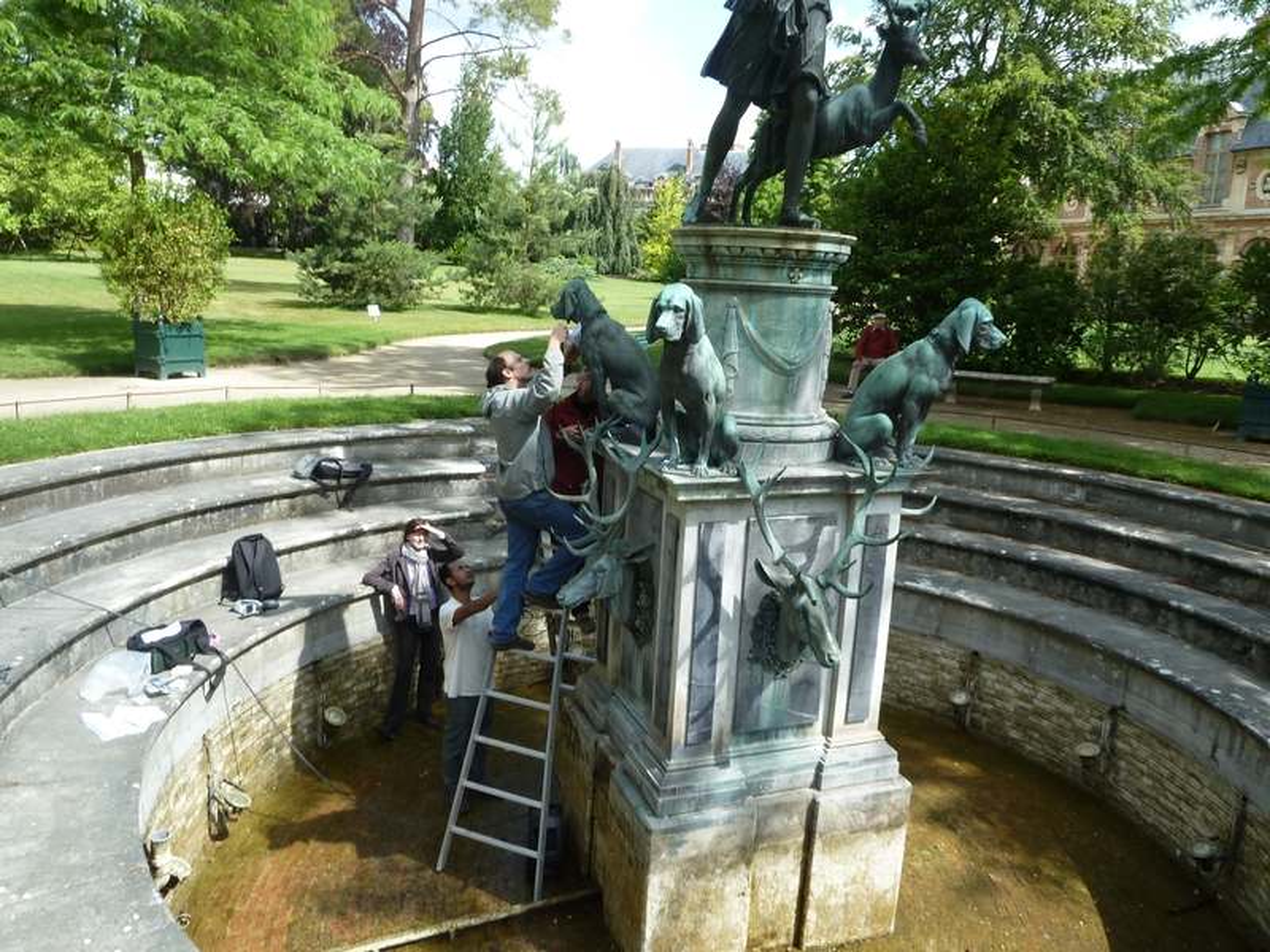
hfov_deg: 69.4
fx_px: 917
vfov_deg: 54.9
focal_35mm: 25
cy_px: 476
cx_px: 635
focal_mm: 4.1
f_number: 4
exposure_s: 1/200
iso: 80
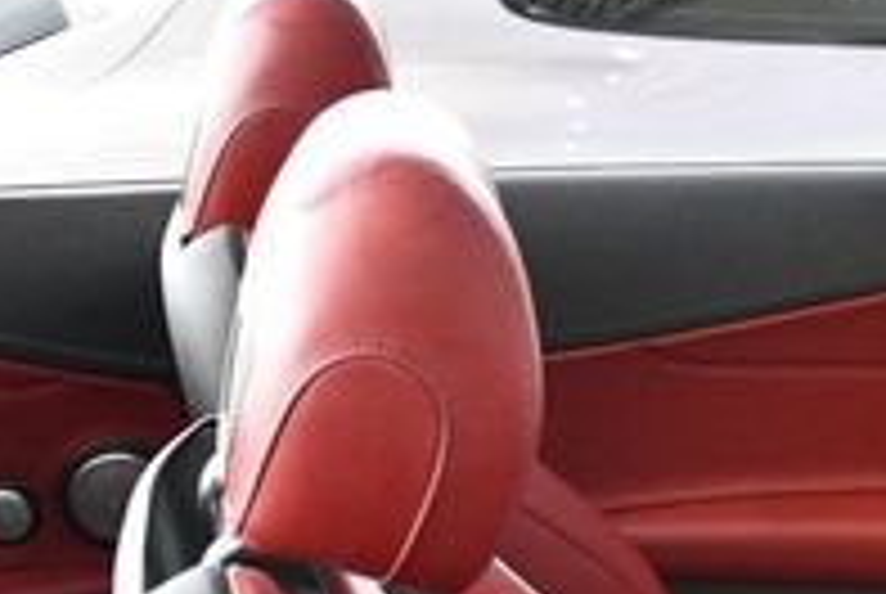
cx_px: 1070
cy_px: 860
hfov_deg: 16.7
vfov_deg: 11.3
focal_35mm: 117
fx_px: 2884
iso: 1800
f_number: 3.5
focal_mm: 18
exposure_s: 1/125
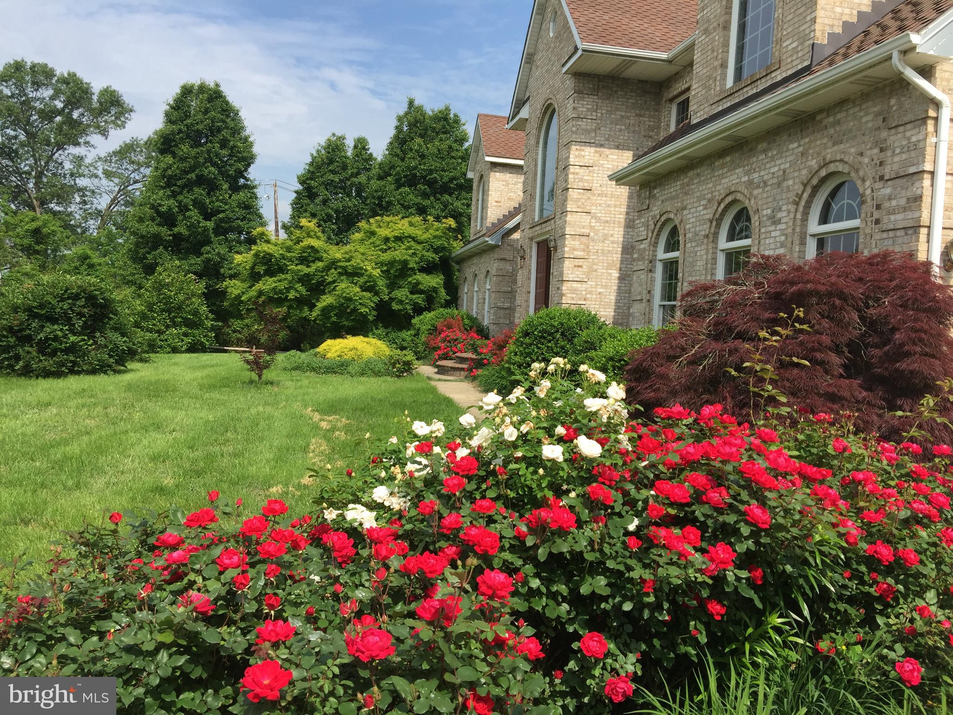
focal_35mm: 29
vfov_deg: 48.2
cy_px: 358
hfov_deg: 61.7
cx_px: 476
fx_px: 798
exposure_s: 1/1980
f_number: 2.2
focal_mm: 4.15
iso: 32
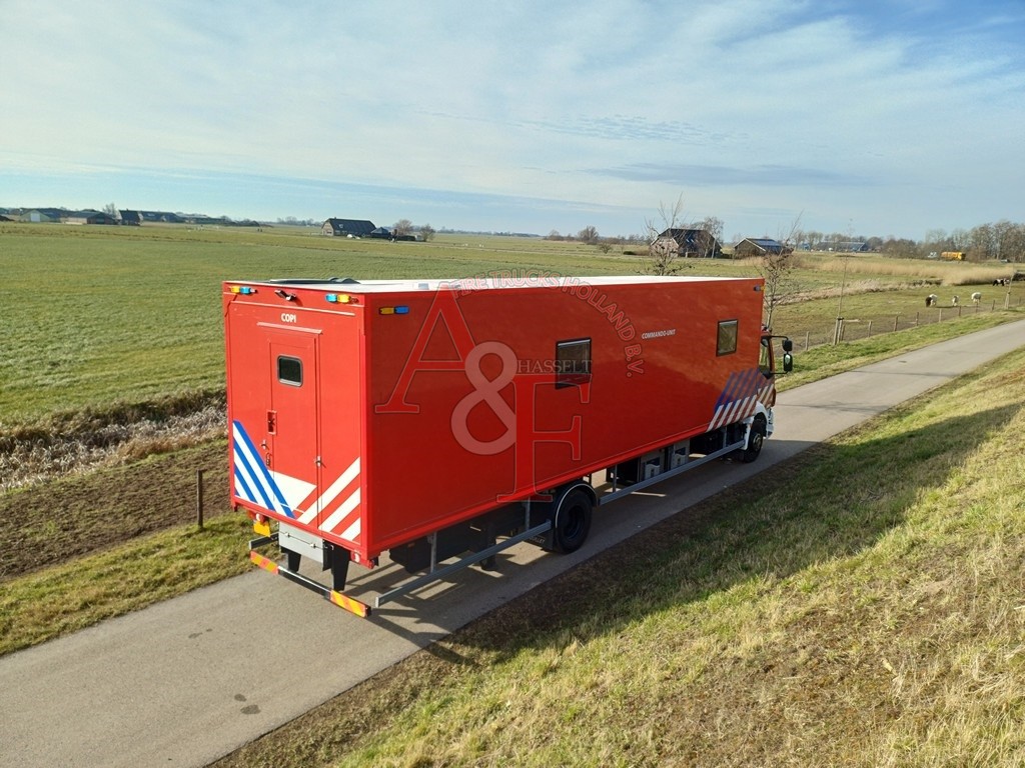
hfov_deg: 69.4
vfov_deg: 54.9
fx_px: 740
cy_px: 384
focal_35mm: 25
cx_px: 512
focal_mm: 4.65
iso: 50
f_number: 1.8
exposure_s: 1/535
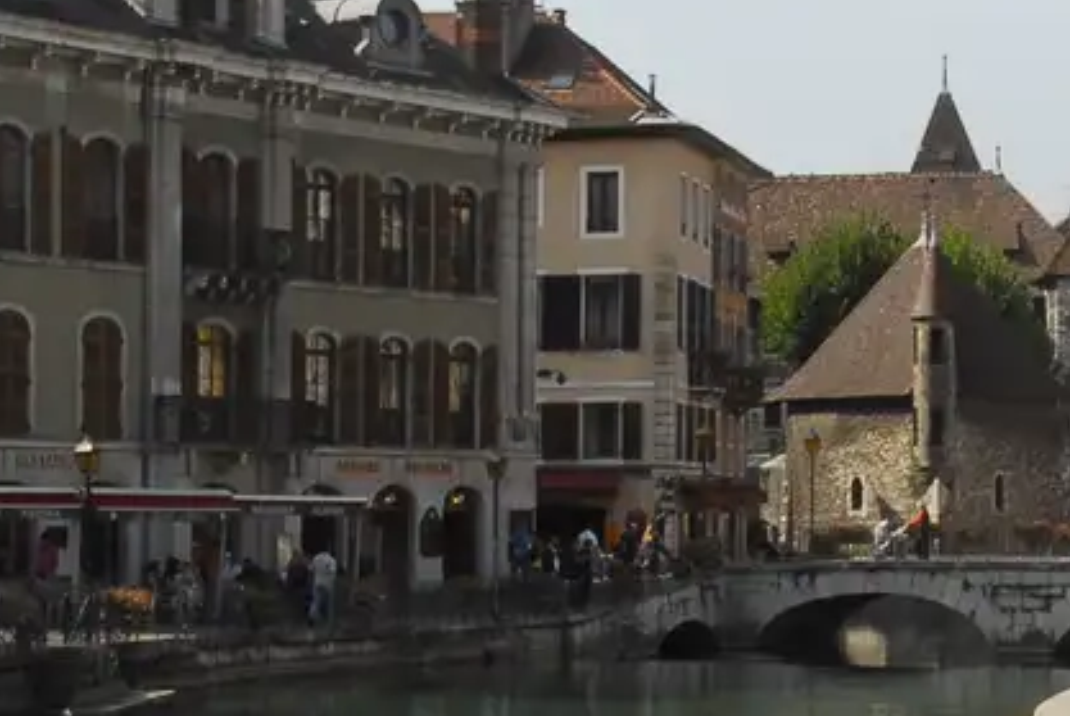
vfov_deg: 12.4
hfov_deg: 18.4
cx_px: 813
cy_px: 534
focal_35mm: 110
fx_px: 3273
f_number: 13
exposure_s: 1/160
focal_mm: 18
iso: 200
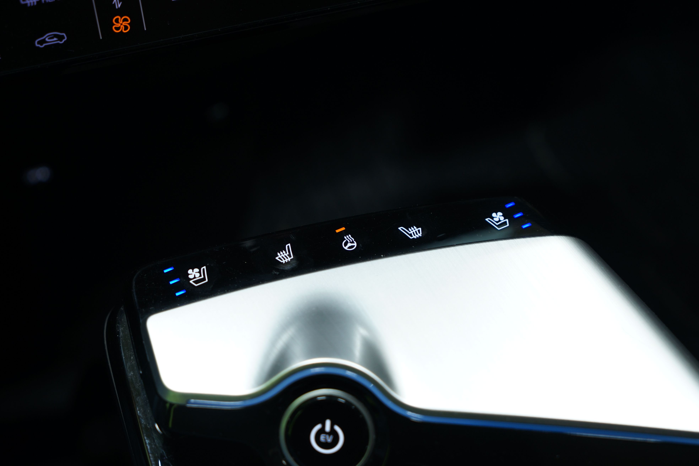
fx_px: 1087
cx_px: 350
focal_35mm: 56
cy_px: 233
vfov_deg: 24.2
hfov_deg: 35.6
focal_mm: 56
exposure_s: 1/20
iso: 400
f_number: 4.5
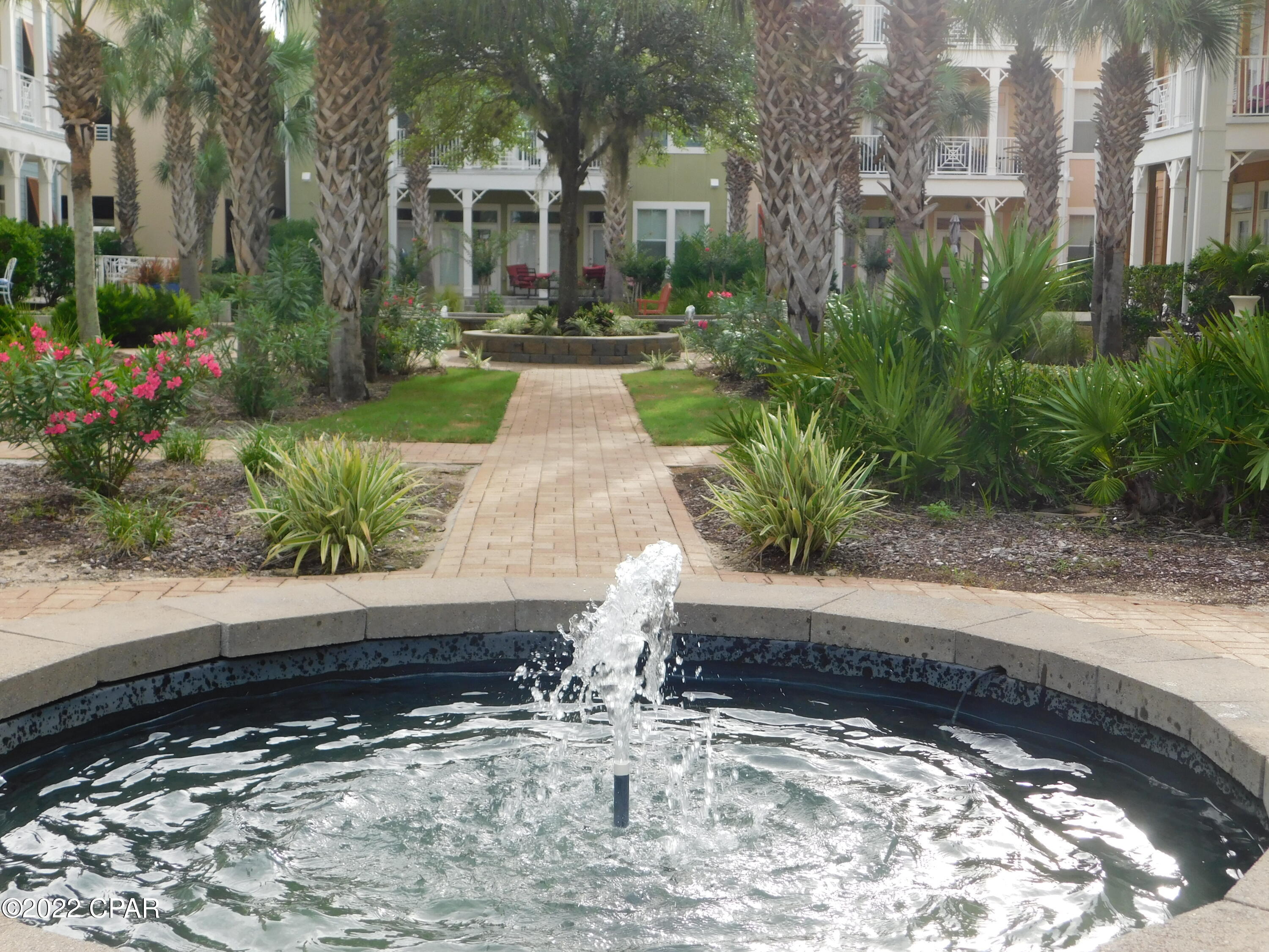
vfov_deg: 32.2
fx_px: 1650
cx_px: 634
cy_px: 476
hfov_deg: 42.1
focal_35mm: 45
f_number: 3.7
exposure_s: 1/250
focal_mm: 8
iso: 125
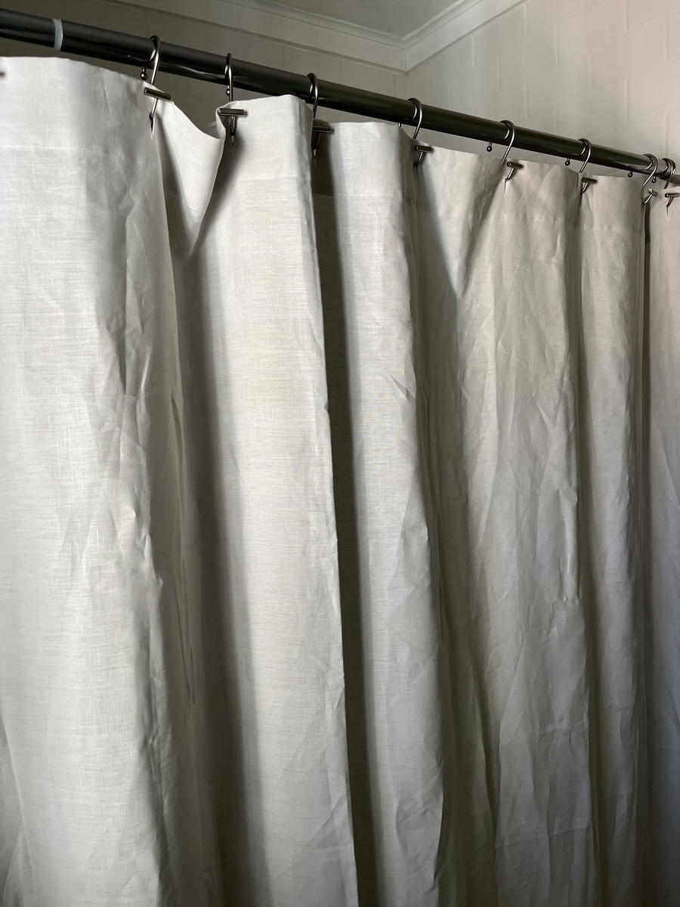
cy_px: 454
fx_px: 681
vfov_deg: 67.3
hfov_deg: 53.1
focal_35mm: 26
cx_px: 340
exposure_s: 1/121
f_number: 1.6
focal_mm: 5.1
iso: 125
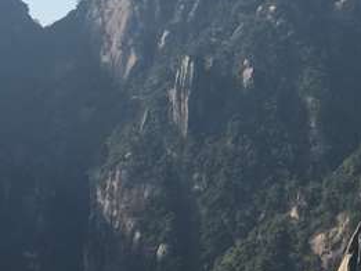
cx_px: 523
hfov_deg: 17.8
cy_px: -9
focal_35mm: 100
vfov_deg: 14.5
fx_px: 1043
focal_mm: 4.15
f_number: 2.2
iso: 32
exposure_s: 1/1647
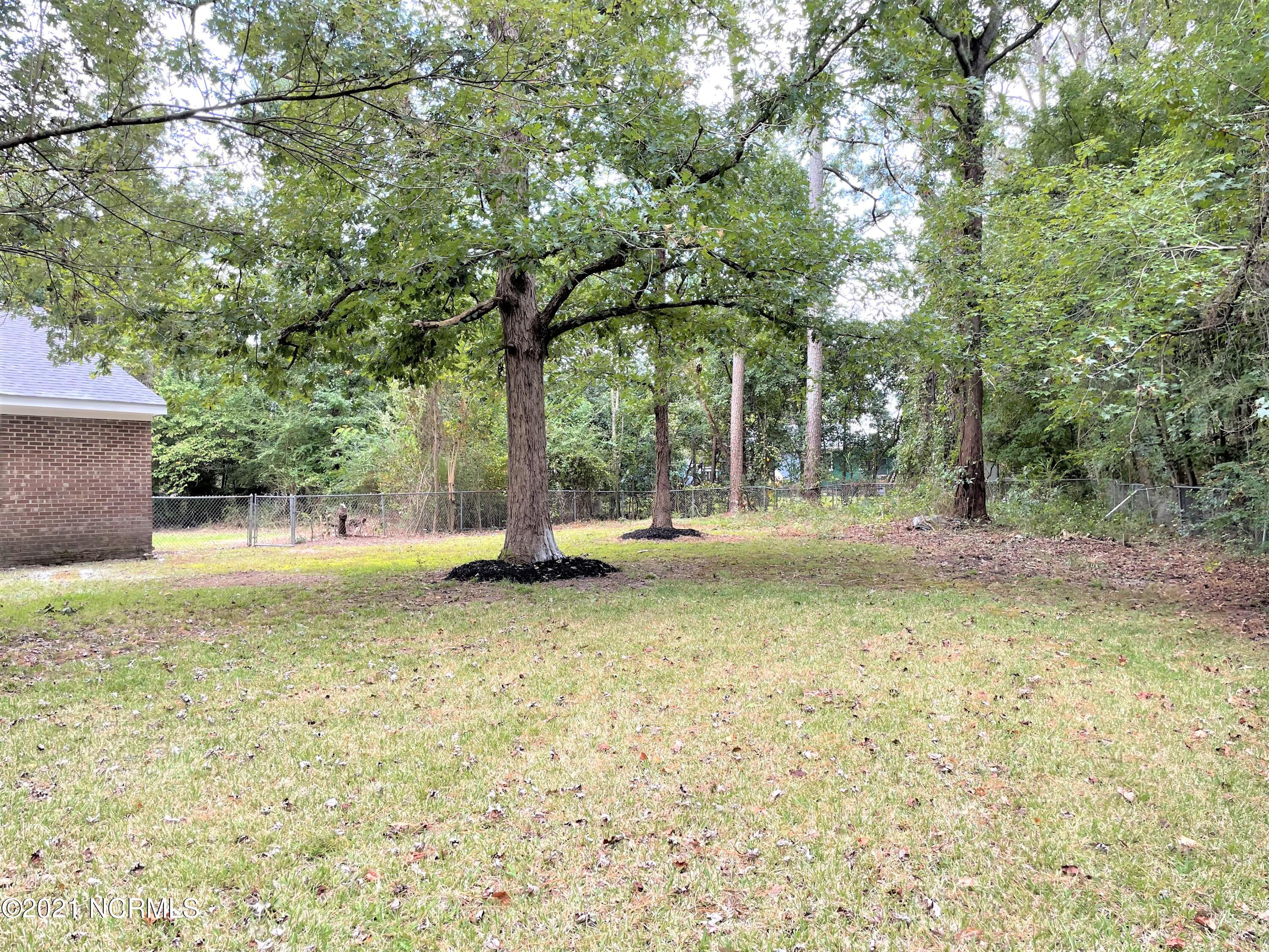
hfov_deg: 67.3
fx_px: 953
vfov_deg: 53.1
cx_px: 634
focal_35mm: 26
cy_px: 476
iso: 32
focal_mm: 4.2
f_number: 1.6
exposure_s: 1/129
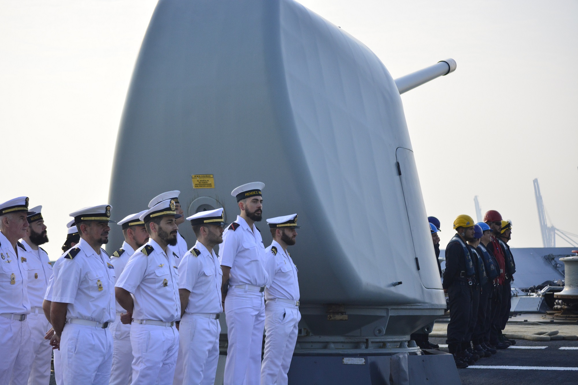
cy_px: 192
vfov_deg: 16.6
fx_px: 1324
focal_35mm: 82
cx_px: 289
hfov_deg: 24.6
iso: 800
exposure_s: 1/2500
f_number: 4
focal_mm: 55
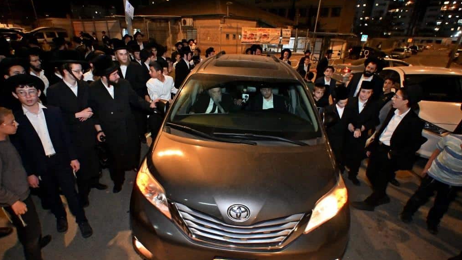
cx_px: 230
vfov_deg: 58.4
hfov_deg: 89.6
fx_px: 233
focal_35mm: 19
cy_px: 135
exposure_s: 1/160
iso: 3200
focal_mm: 12
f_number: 3.5
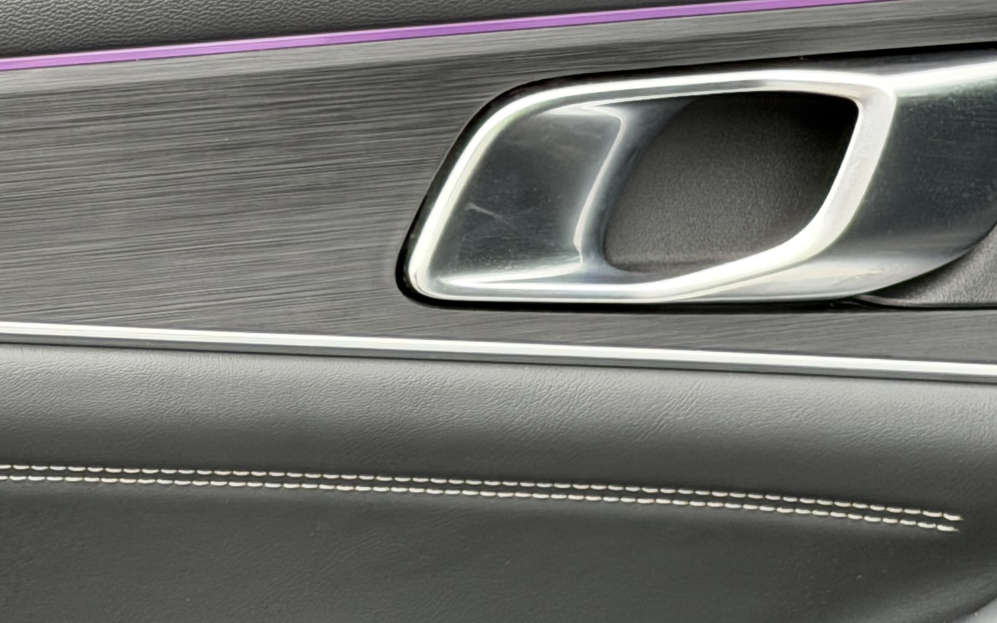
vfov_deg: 7.4
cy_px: 716
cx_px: 168
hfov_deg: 11.9
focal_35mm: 175
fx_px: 4756
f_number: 1.78
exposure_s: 1/121
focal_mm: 6.76
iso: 80
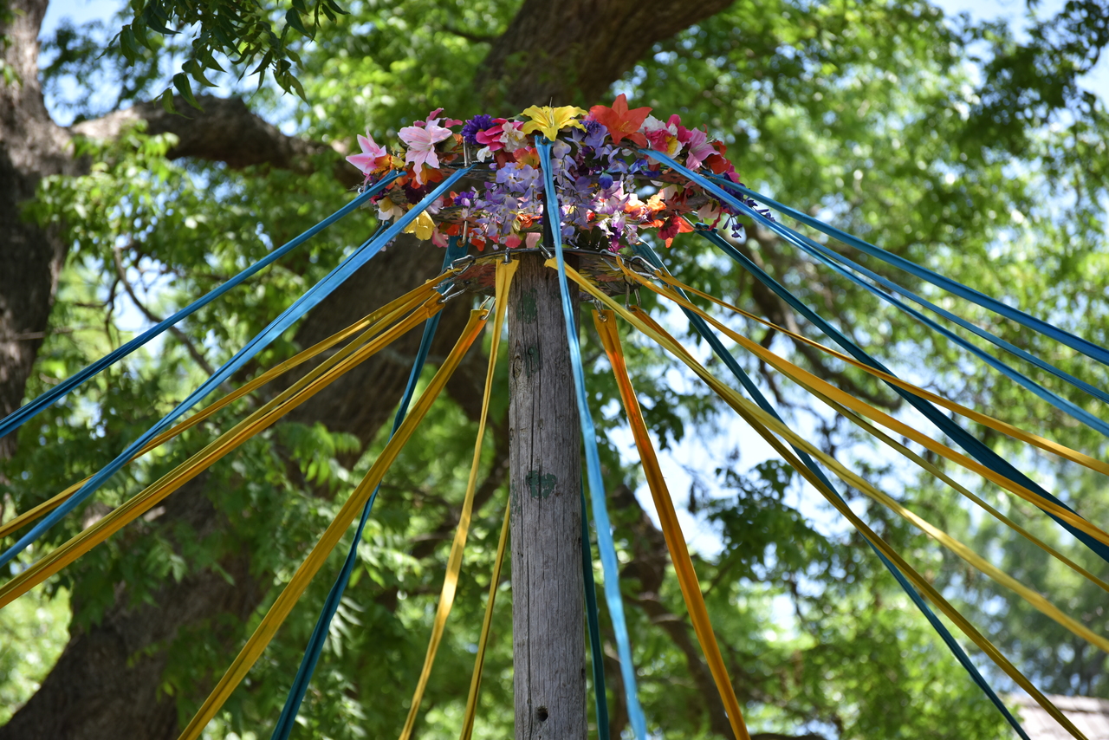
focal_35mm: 170
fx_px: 5238
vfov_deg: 8.1
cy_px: 370
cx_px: 554
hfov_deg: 12.1
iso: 250
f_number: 5
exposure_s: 1/400
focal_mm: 170
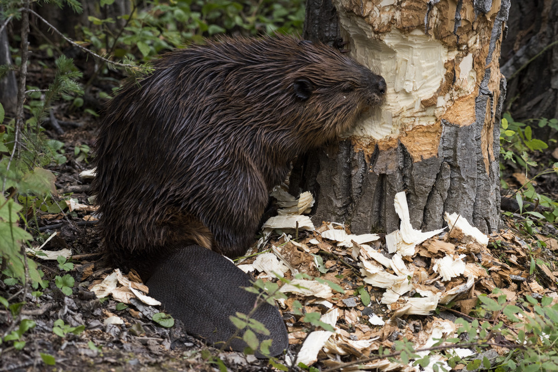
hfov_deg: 10.3
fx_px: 3101
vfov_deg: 6.9
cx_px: 279
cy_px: 186
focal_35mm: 200
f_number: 6.3
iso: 1000
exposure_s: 1/320
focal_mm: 200
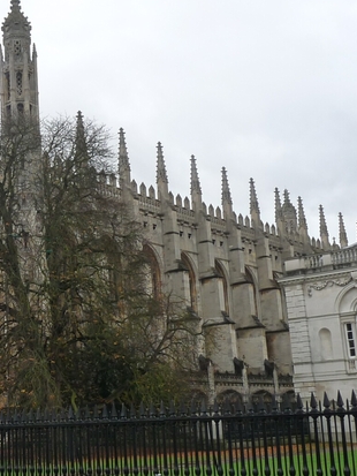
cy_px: 231
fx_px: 838
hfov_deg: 23.4
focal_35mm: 61
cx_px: 32
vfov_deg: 31.7
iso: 160
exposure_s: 1/200
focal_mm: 5.2
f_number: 4.5
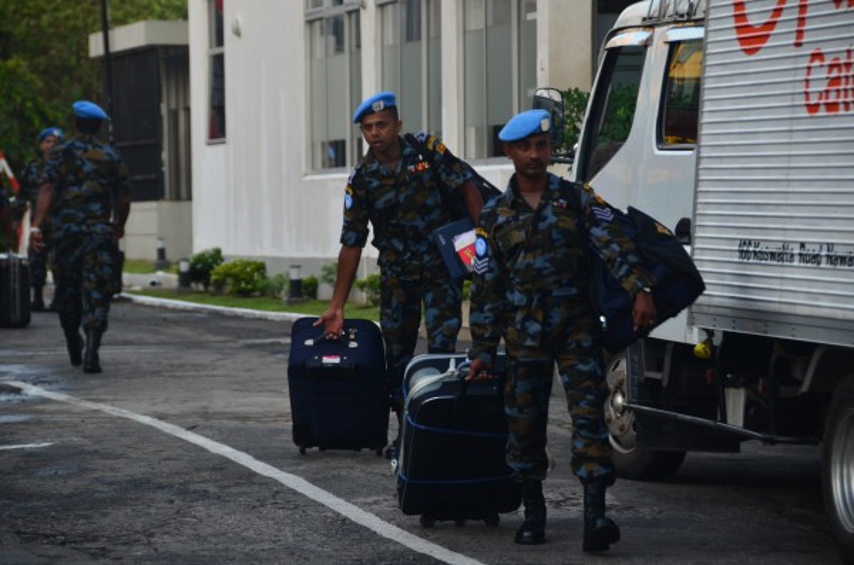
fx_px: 4260
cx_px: 427
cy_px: 282
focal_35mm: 180
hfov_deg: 11.4
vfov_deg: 7.6
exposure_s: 1/60
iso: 100
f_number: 5.3
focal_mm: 120
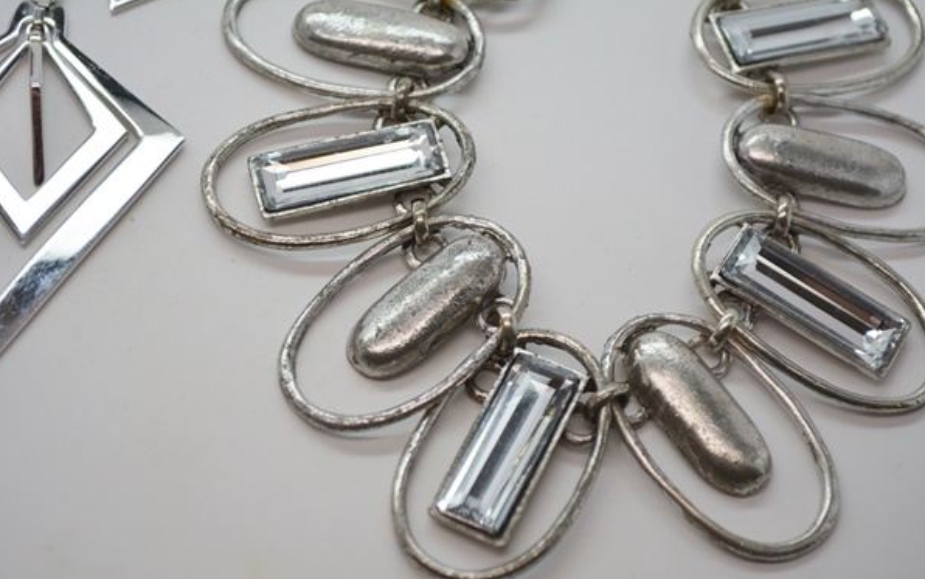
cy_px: 306
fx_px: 2018
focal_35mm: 80
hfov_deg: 25.8
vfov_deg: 16.3
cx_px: 461
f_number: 6.3
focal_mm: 52
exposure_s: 1/160
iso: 200
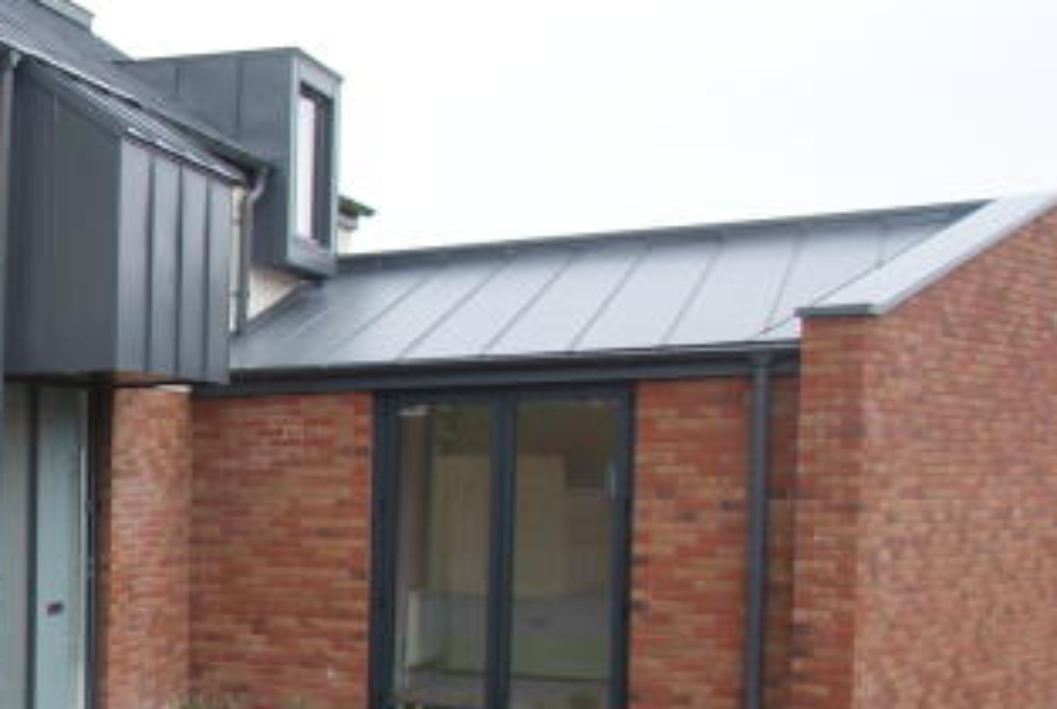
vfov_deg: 27.3
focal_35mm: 49
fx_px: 1441
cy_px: 522
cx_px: -483
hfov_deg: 28.4
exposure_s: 1/60
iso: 100
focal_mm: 10
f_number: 7.1
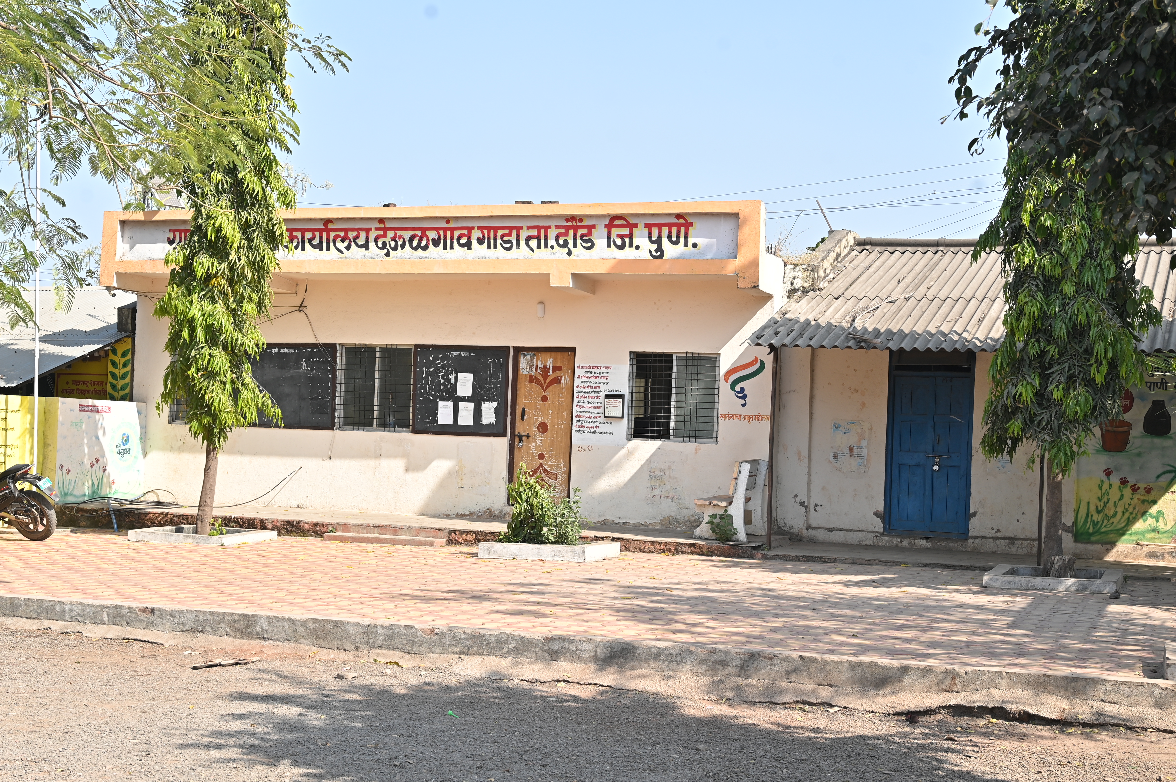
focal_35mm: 51
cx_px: 543
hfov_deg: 38.9
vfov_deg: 26.4
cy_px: 378
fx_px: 1665
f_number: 8
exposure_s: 1/125
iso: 100
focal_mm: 41
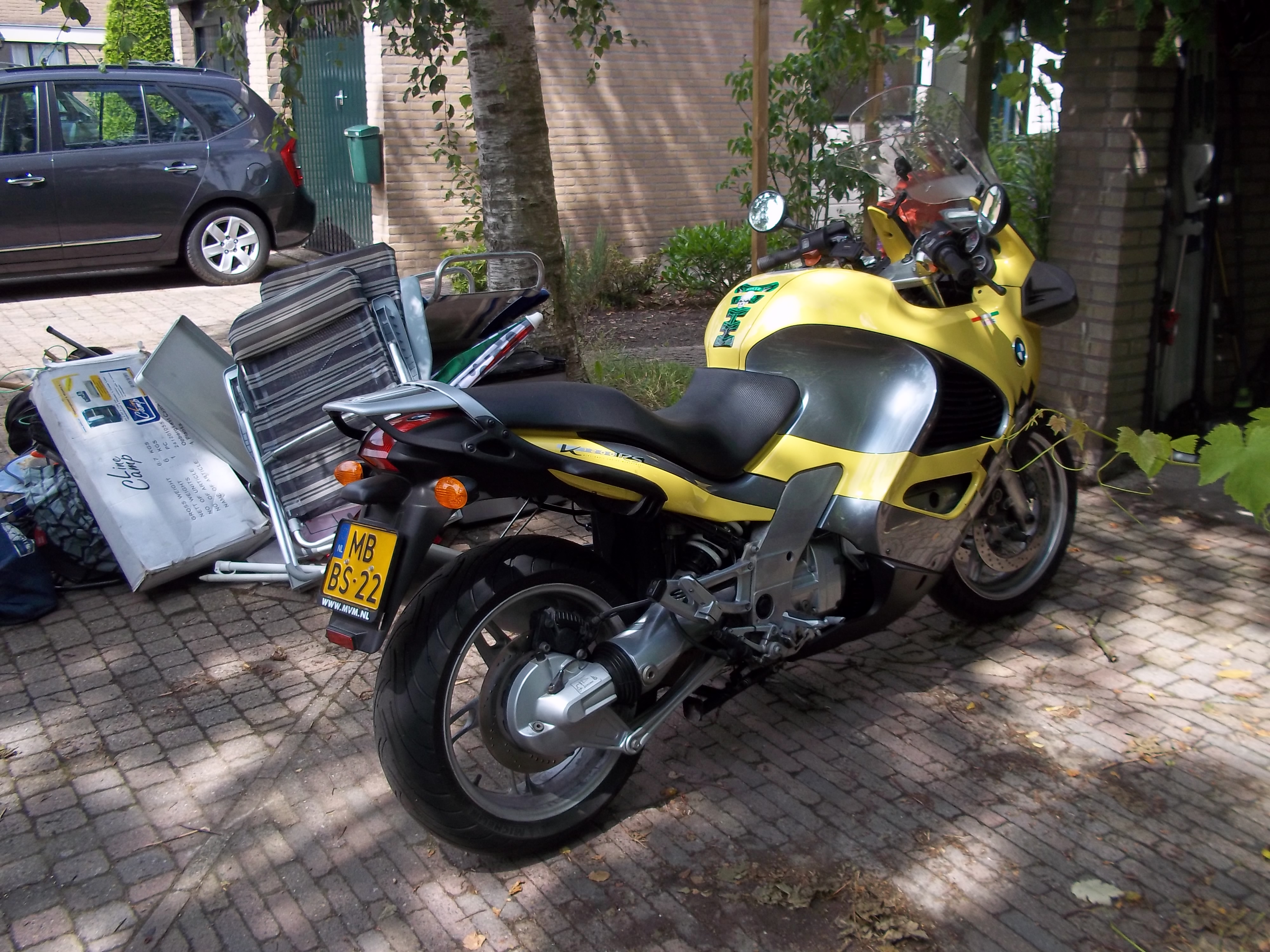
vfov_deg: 39.7
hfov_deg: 51.4
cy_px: 476
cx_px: 635
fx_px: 1321
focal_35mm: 36
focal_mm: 6.5
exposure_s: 1/500
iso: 80
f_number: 3.1
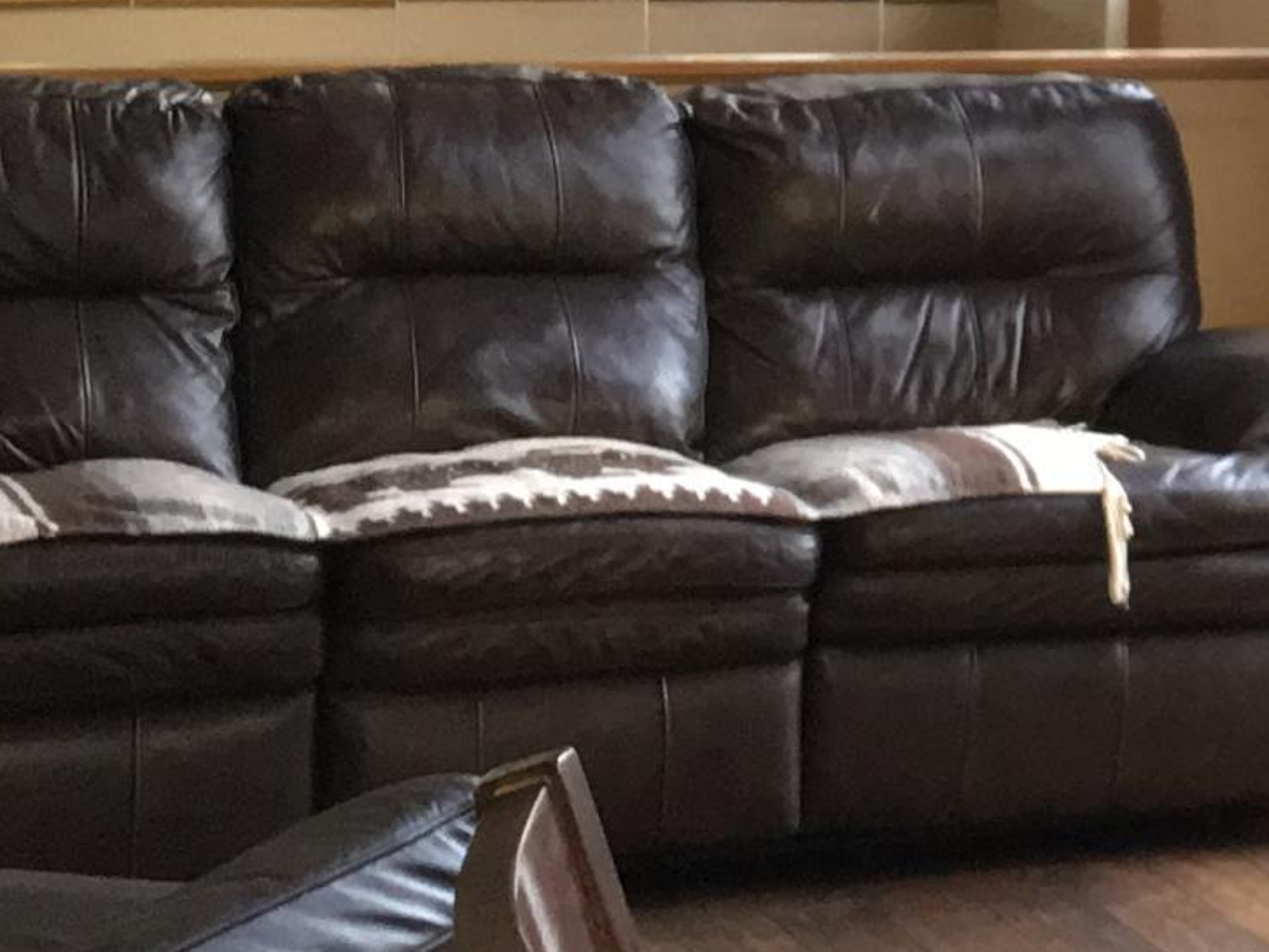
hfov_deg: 15.4
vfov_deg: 12.2
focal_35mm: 120
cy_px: 28
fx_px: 4400
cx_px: 1754
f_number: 2.2
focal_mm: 4.15
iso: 200
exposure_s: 1/20
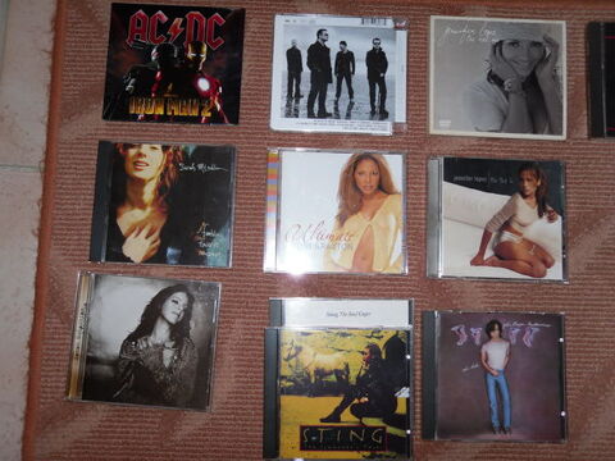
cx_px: 308
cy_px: 230
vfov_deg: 40.7
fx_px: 622
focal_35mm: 35
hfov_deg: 52.6
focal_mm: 6.3
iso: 80
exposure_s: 1/45
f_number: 3.5
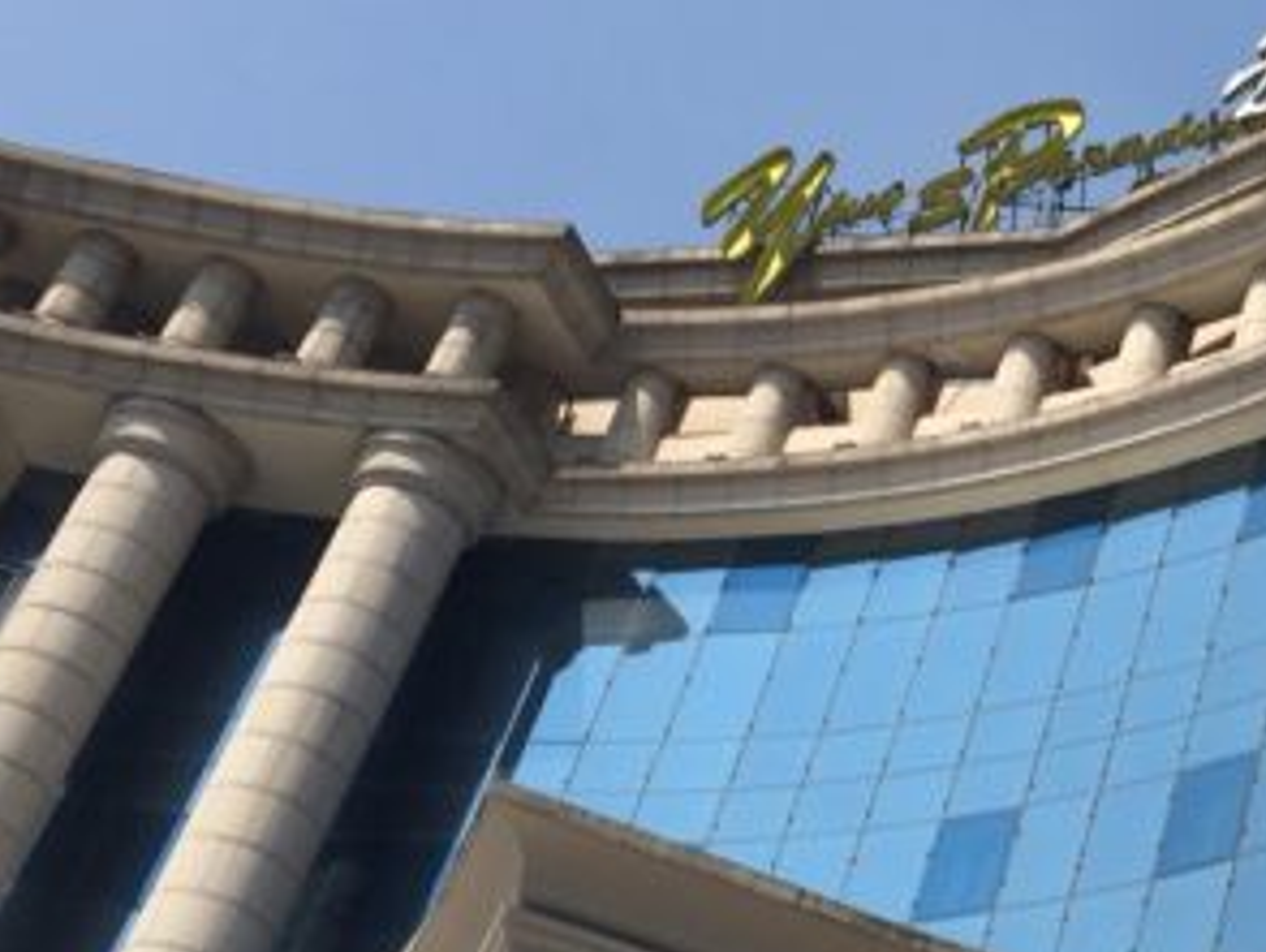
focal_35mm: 69
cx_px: 1365
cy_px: 743
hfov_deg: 26.1
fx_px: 2526
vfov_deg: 21.1
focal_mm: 4.15
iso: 32
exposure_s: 1/2326
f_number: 2.2
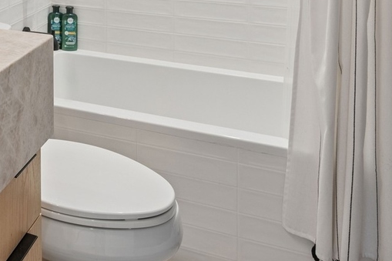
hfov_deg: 34.2
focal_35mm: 51
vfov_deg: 22.7
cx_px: -29
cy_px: -104
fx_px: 555
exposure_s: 1/2
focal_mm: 16
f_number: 9.5
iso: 200
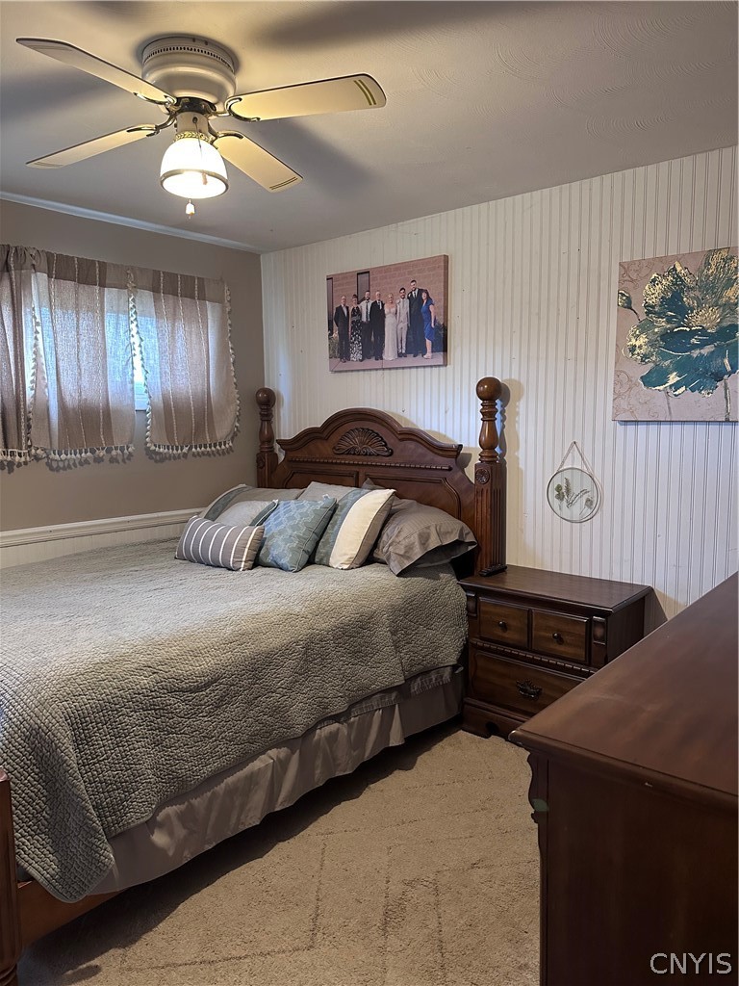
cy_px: 493
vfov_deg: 71.6
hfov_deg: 56.8
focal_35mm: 24
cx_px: 370
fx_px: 683
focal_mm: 6.86
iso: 500
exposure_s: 1/60
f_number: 1.78
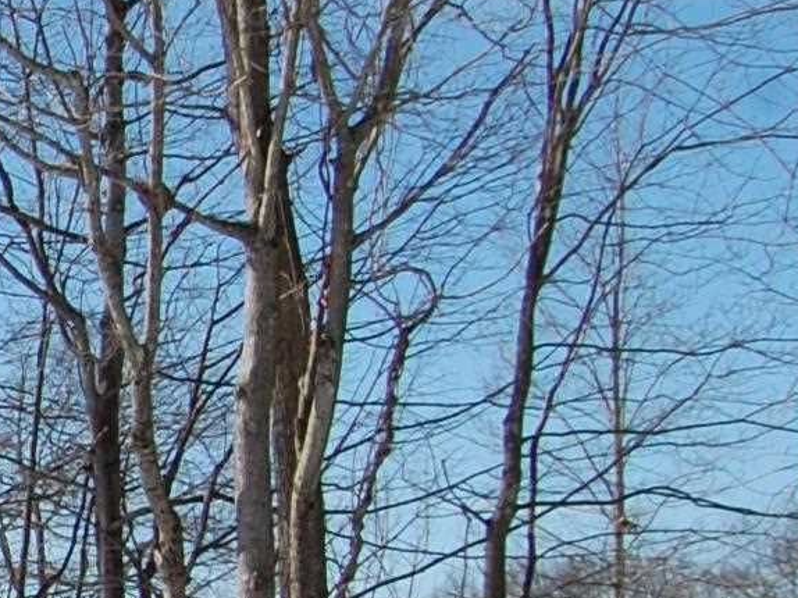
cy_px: 574
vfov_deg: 10.8
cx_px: -859
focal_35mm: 136
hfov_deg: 12.5
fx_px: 3134
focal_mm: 18
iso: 200
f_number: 10
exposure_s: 1/400
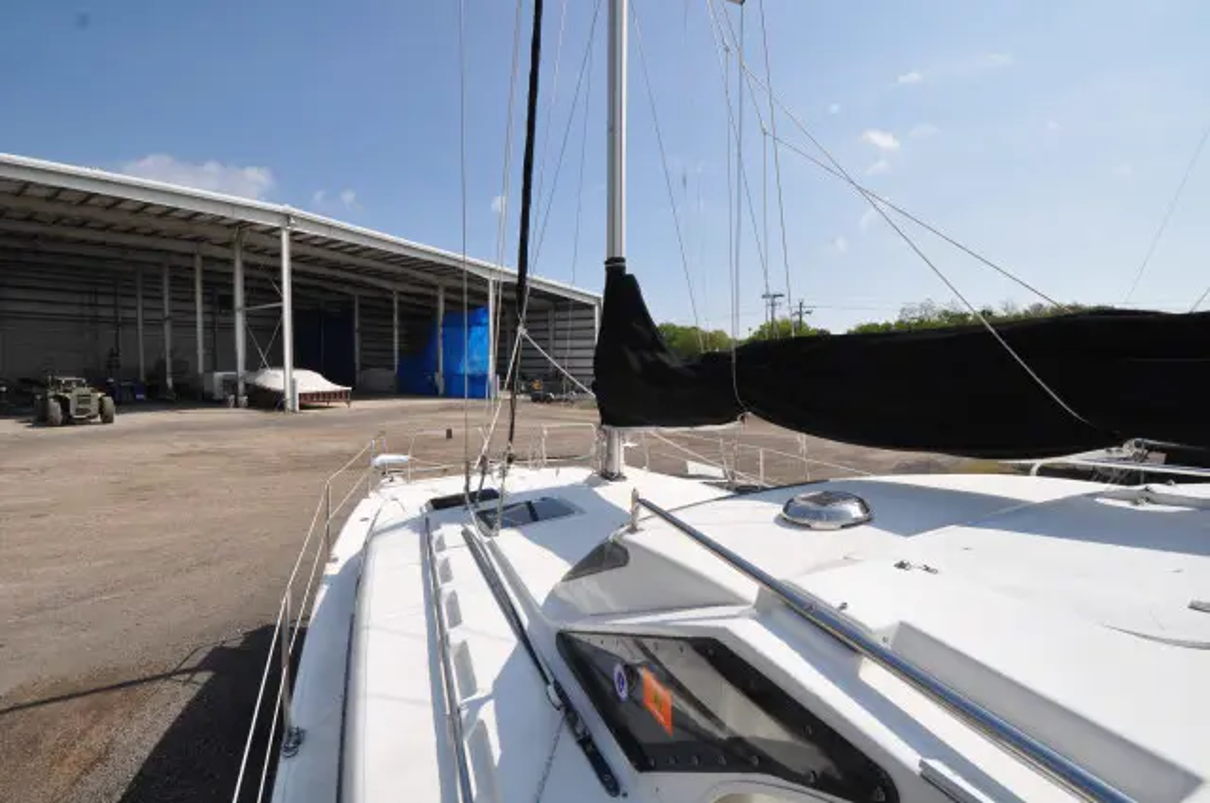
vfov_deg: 77.2
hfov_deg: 100.5
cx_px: 605
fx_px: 504
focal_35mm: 15
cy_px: 402
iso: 200
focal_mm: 10
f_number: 10
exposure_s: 1/400
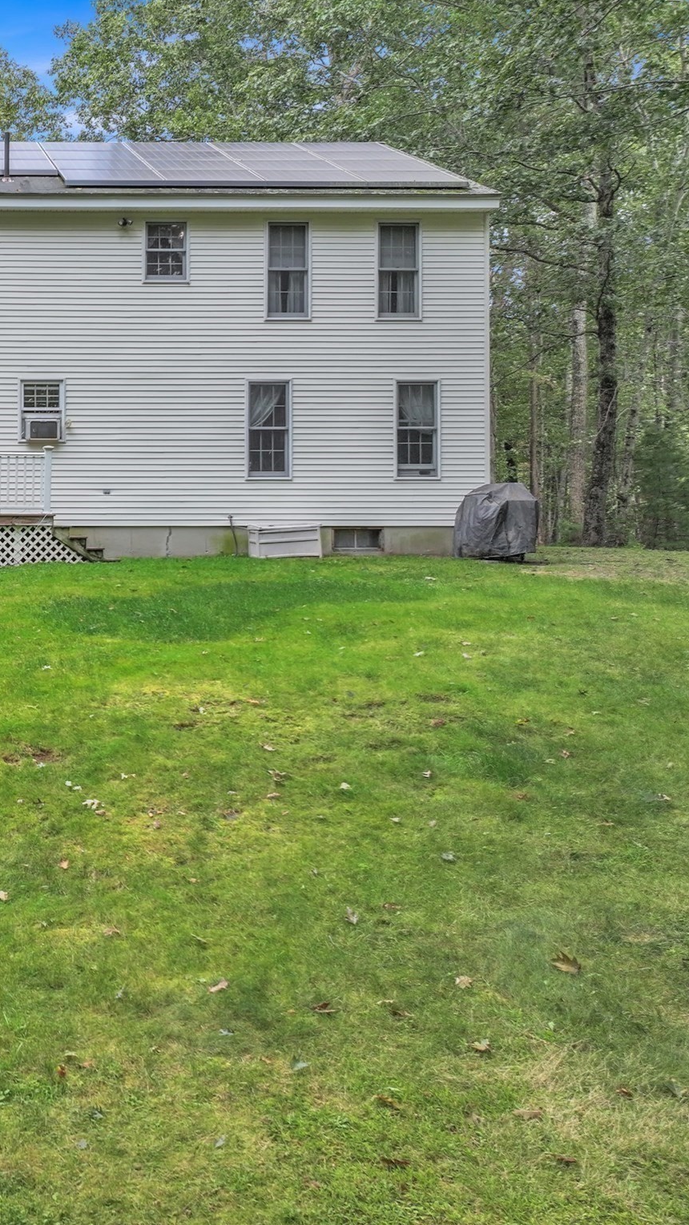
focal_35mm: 35
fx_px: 1137
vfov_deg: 56.6
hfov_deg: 29.9
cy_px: 611
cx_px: -91
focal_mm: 12.29
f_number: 2.8
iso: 170
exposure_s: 1/40
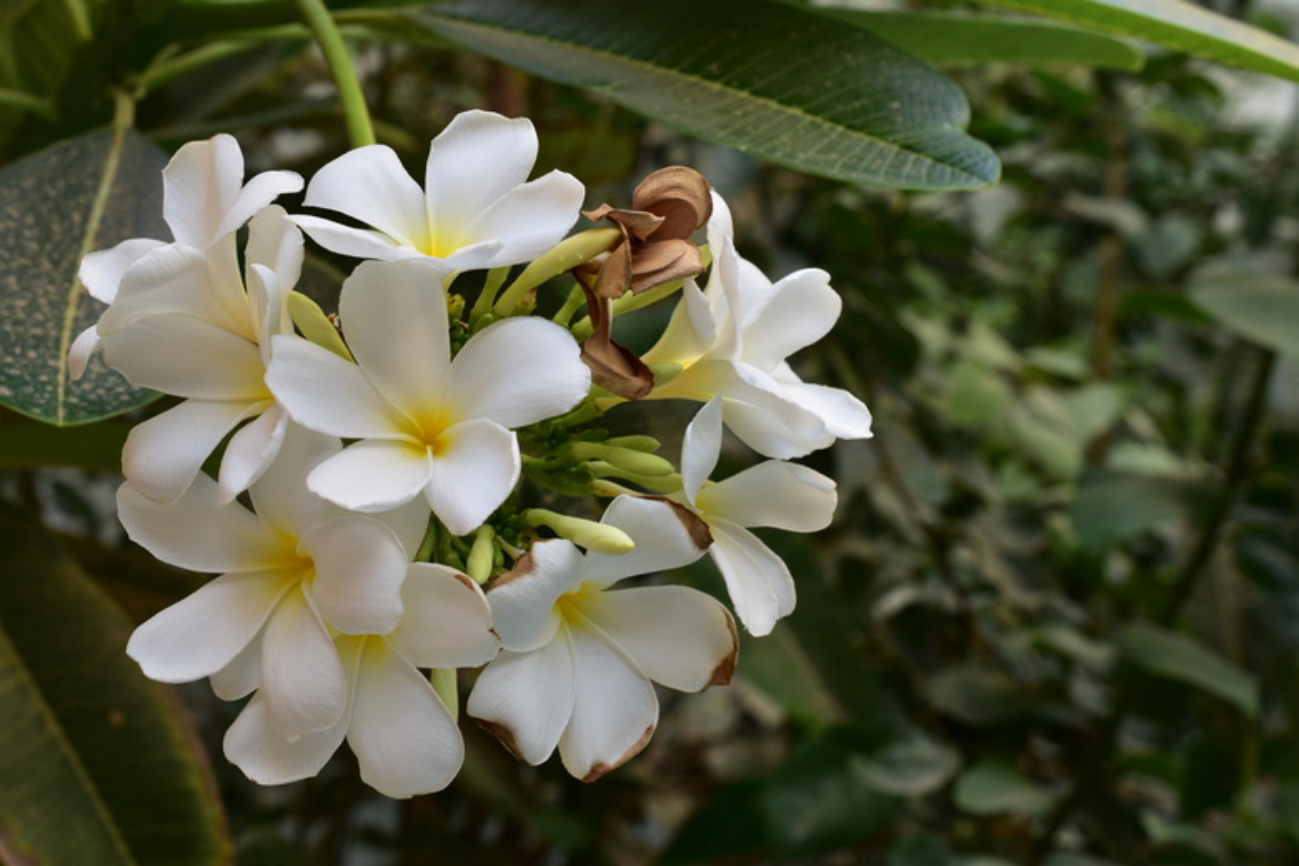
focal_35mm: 60
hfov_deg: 33.4
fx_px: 2165
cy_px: 433
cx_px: 650
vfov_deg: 22.6
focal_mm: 40
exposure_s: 1/25
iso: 100
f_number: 10
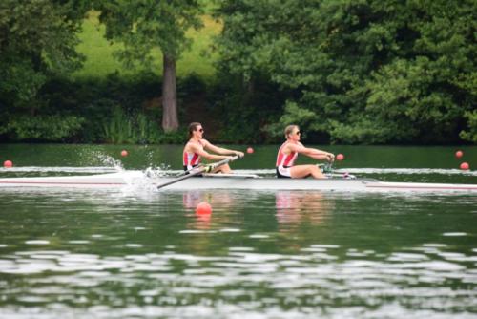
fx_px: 5303
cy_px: 160
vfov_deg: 3.4
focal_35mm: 400
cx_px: 238
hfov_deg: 5.2
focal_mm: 400
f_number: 10
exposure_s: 1/400
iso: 800
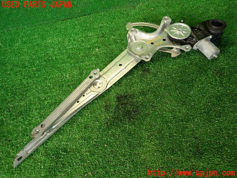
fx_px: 171
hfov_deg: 69.4
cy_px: 89
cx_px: 118
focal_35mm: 25
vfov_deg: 54.9
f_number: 2
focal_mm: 4.5
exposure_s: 1/60
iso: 125
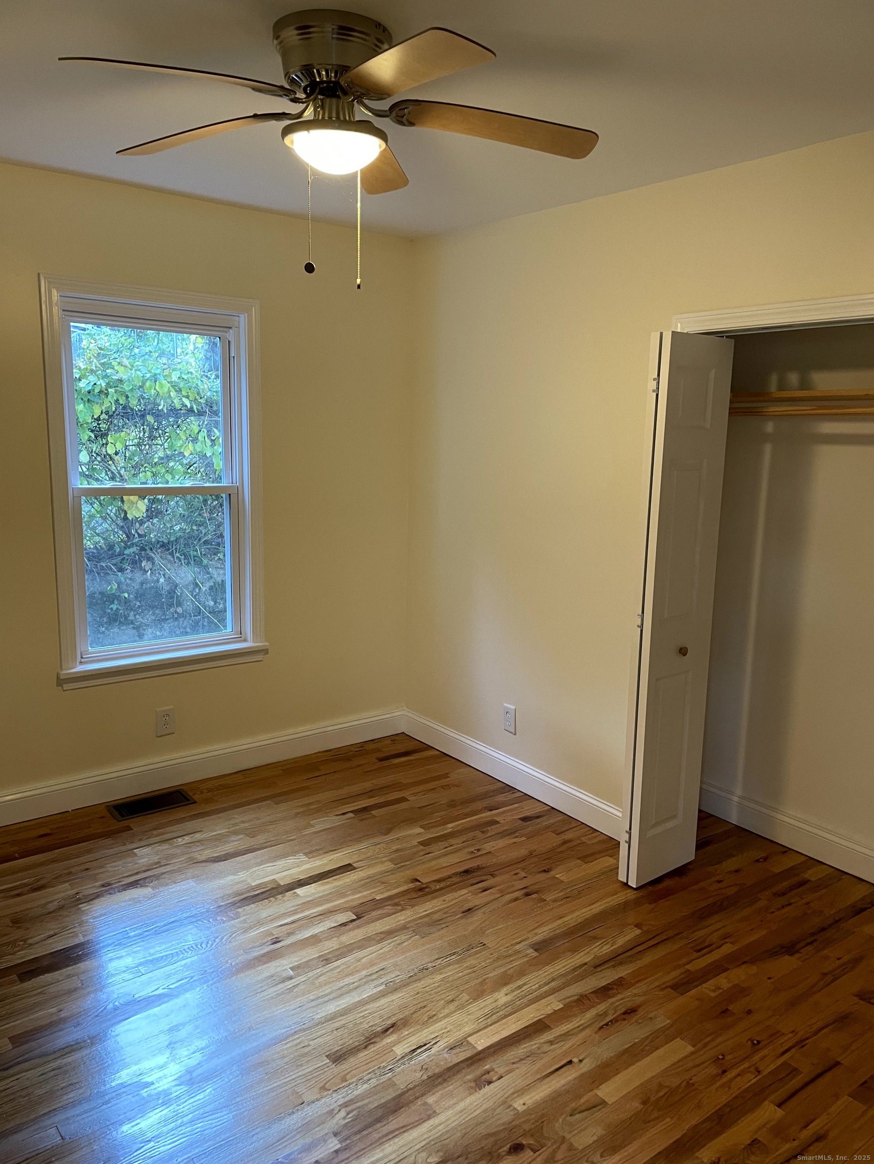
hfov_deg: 53.1
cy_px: 582
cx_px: 437
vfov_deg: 67.3
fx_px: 875
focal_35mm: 26
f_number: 1.6
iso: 200
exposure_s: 1/60
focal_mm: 4.2
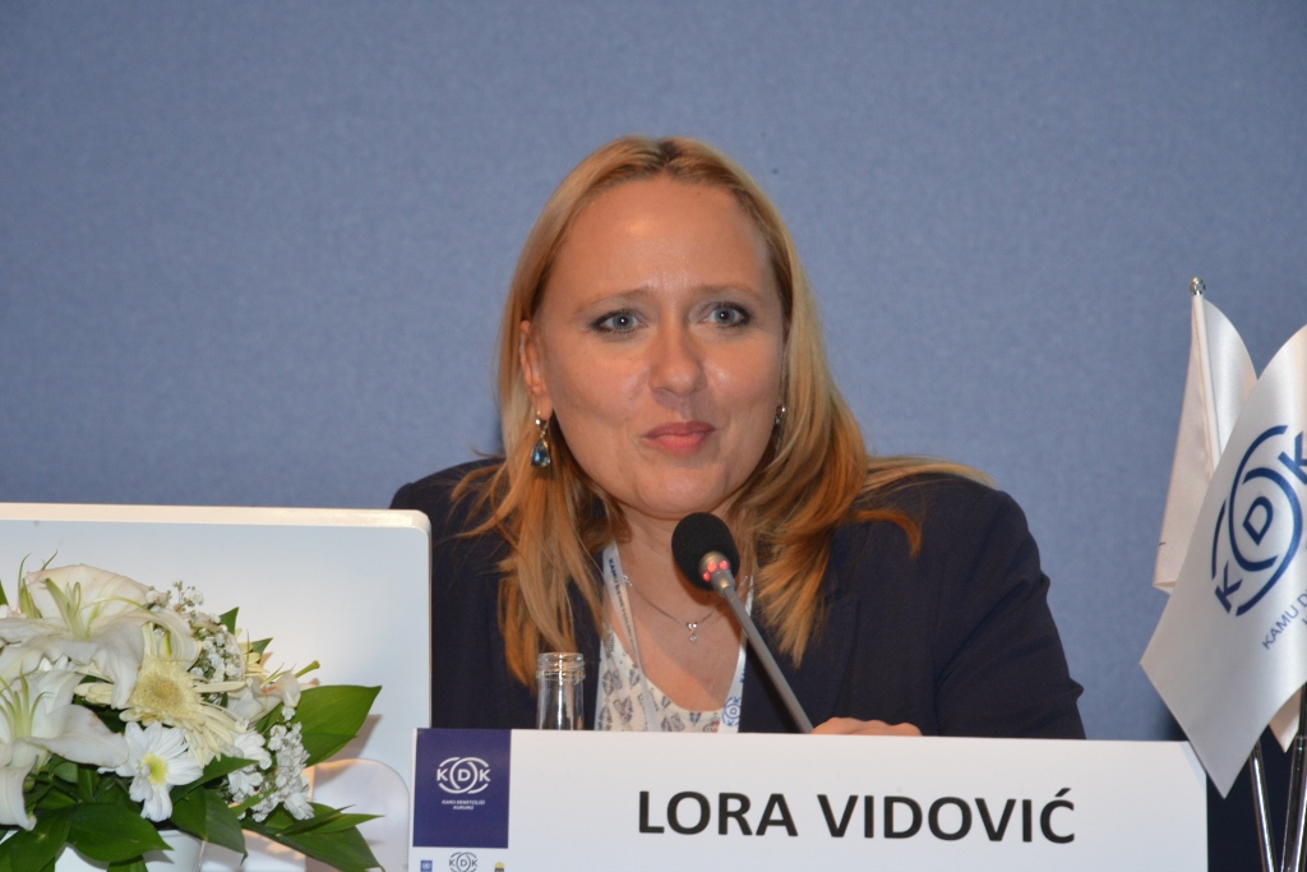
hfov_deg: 6.9
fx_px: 10892
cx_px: 654
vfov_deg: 4.6
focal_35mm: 300
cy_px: 436
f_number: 13
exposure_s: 1/60
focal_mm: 300
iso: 2500
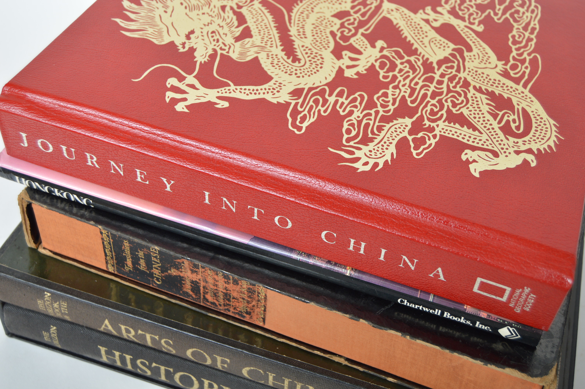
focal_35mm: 48
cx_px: 292
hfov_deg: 41.1
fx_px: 779
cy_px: 194
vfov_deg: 28.0
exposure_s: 1/160
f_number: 5
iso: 200
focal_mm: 32
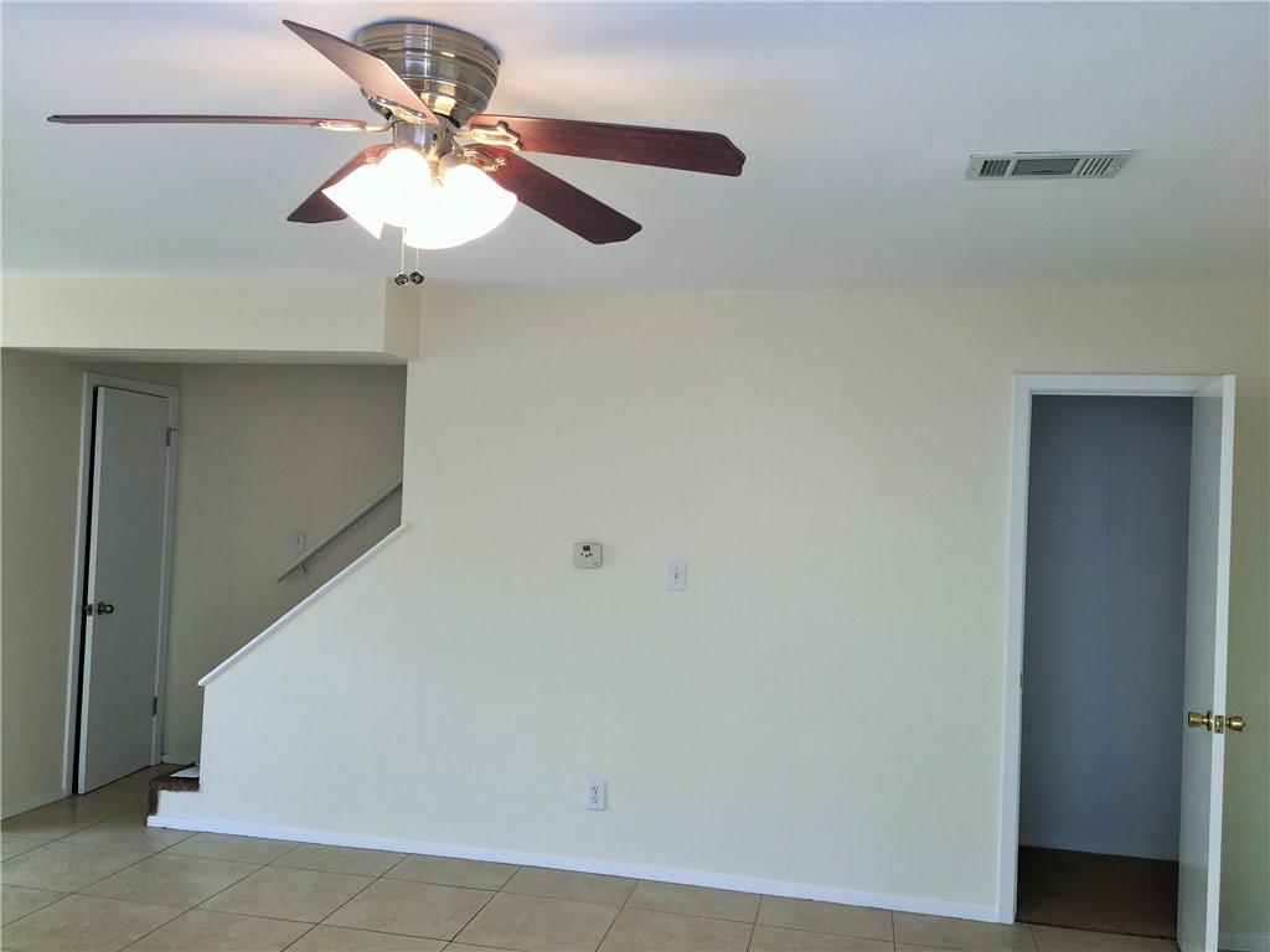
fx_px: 1064
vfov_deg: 48.2
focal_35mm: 29
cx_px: 635
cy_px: 476
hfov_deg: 61.7
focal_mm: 4.15
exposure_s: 1/30
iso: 32
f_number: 2.2
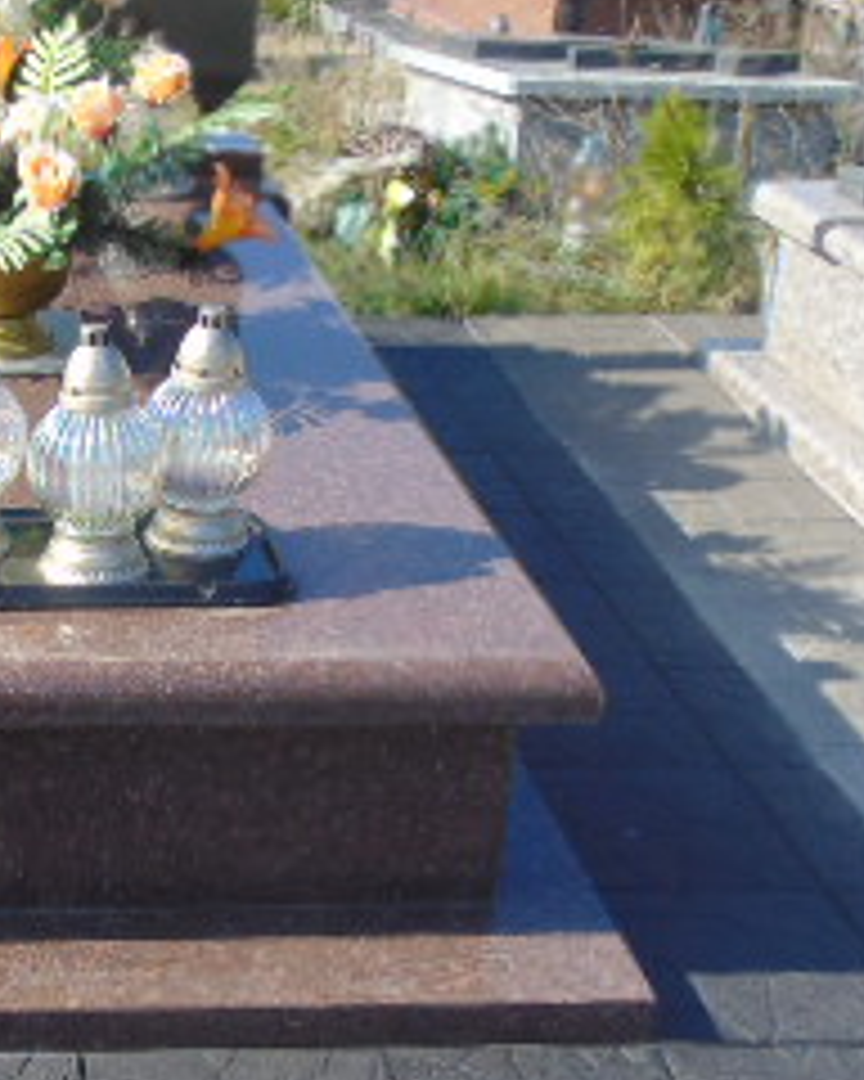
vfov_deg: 29.1
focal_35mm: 65
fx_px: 2078
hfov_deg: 22.7
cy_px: 518
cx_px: 22
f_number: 3
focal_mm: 4.5
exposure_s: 1/640
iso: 80
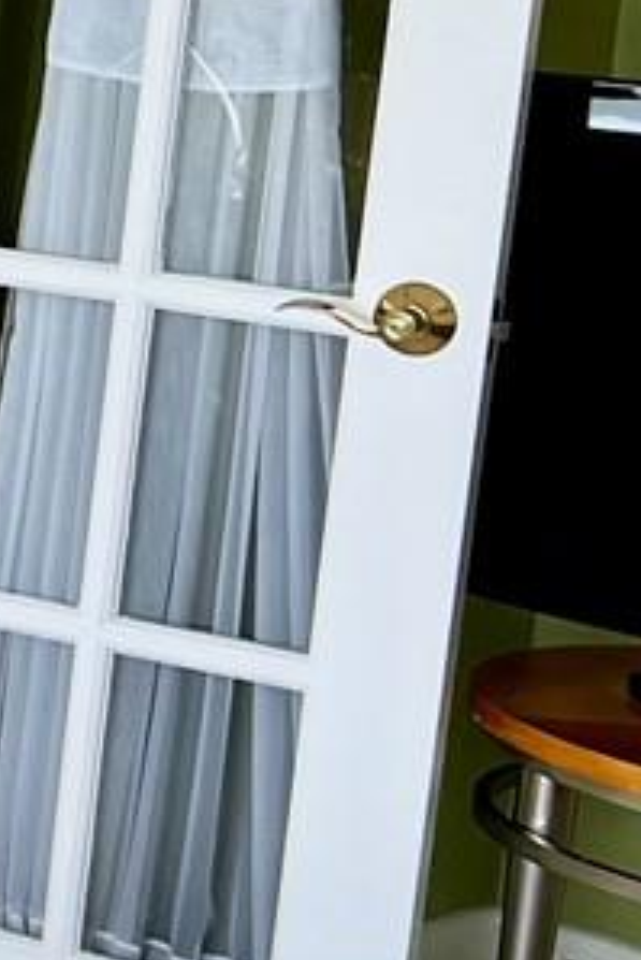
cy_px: 197
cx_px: -1778
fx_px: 3868
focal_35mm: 145
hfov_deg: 7.3
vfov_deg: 14.1
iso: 50
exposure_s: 1/121
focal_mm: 5.7
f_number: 1.5
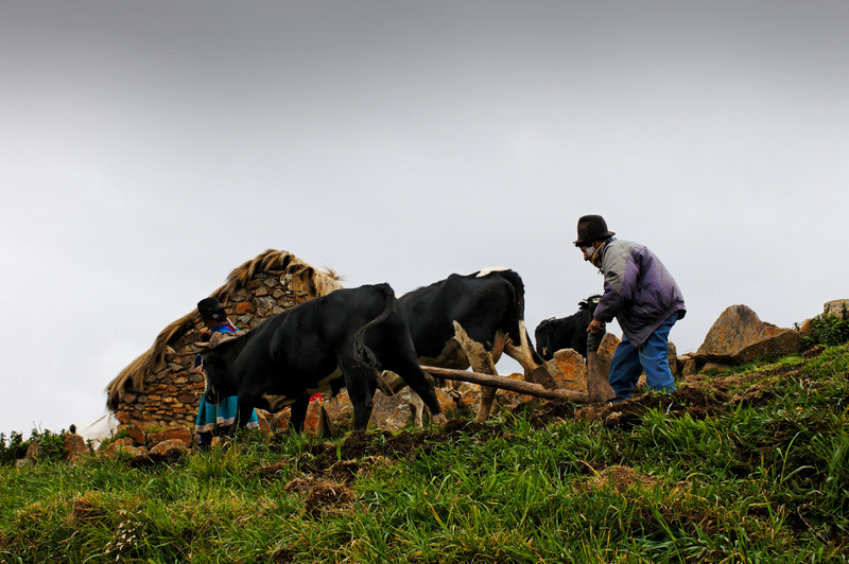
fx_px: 990
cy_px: 282
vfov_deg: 31.8
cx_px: 424
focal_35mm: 42
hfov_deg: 46.4
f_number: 5.6
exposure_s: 1/1000
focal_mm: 28
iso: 200
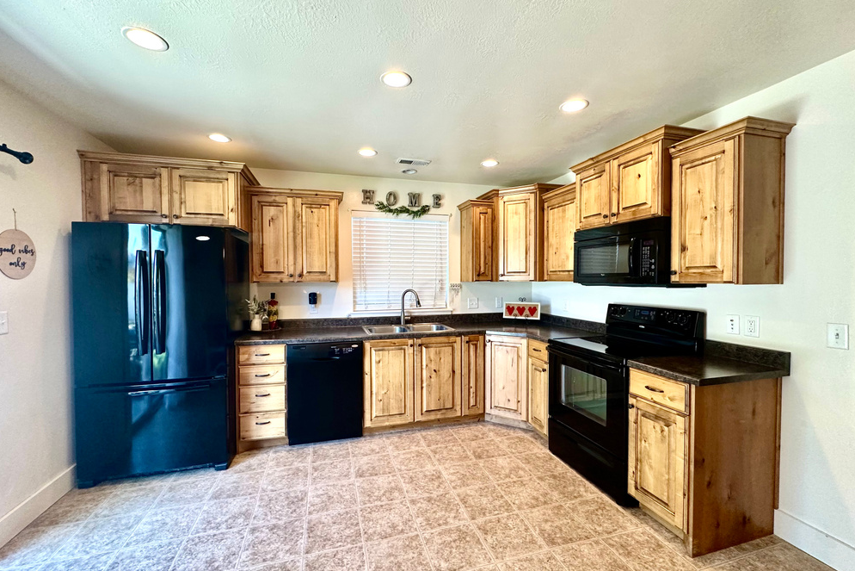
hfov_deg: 100.4
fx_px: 356
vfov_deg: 77.3
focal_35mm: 15
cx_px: 424
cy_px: 288
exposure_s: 1/120
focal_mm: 2.22
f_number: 2.2
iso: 250
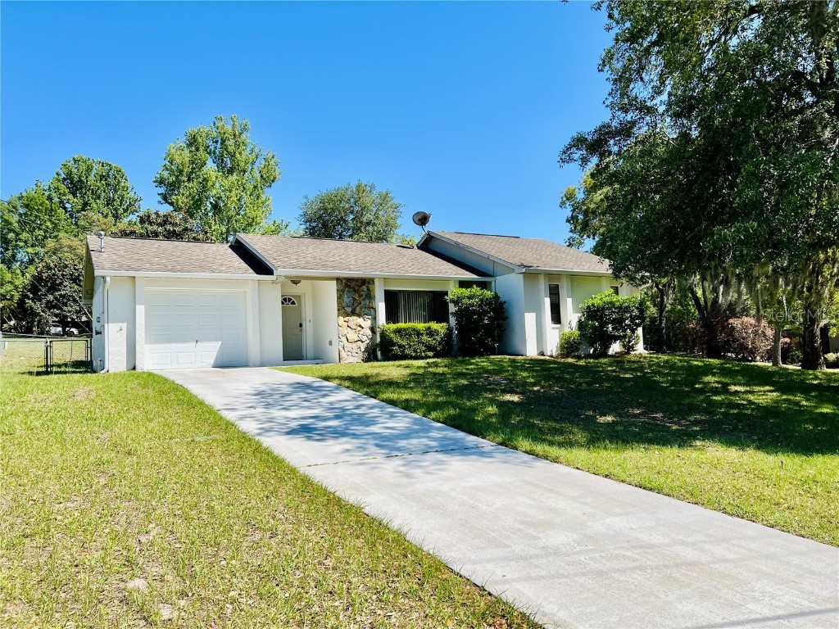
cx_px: 420
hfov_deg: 67.3
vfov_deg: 53.1
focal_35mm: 26
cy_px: 314
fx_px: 630
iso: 50
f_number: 1.5
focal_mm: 5.7
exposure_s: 1/3831
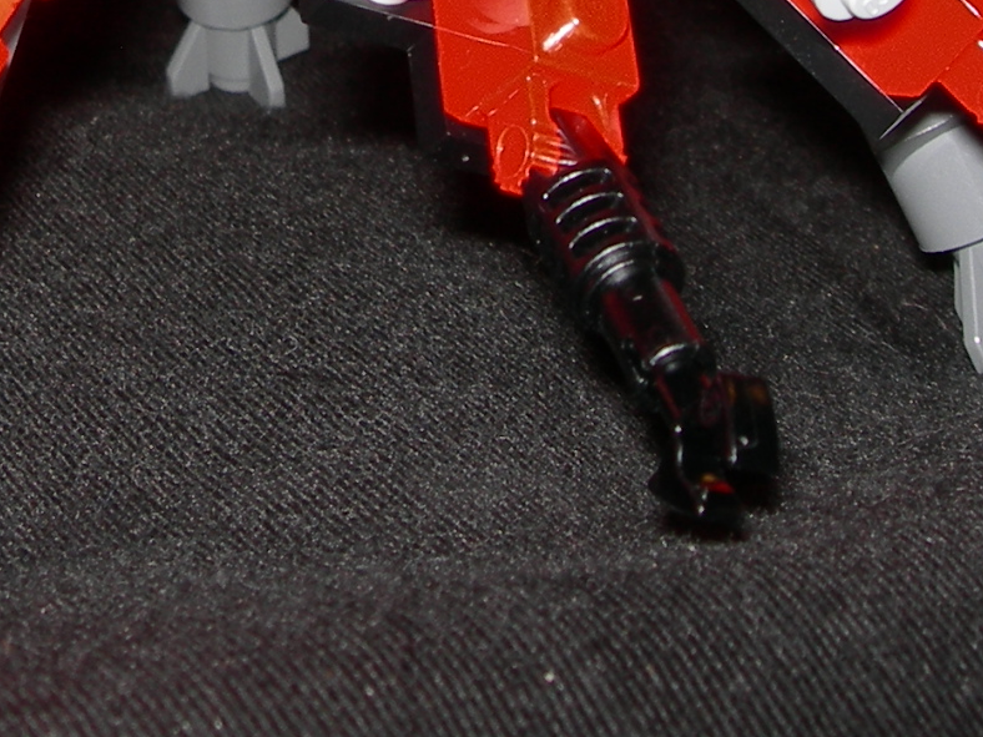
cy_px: -451
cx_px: 198
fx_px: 3550
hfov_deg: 15.7
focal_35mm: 125
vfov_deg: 11.3
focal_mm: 7.8
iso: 50
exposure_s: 1/60.1
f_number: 4.8
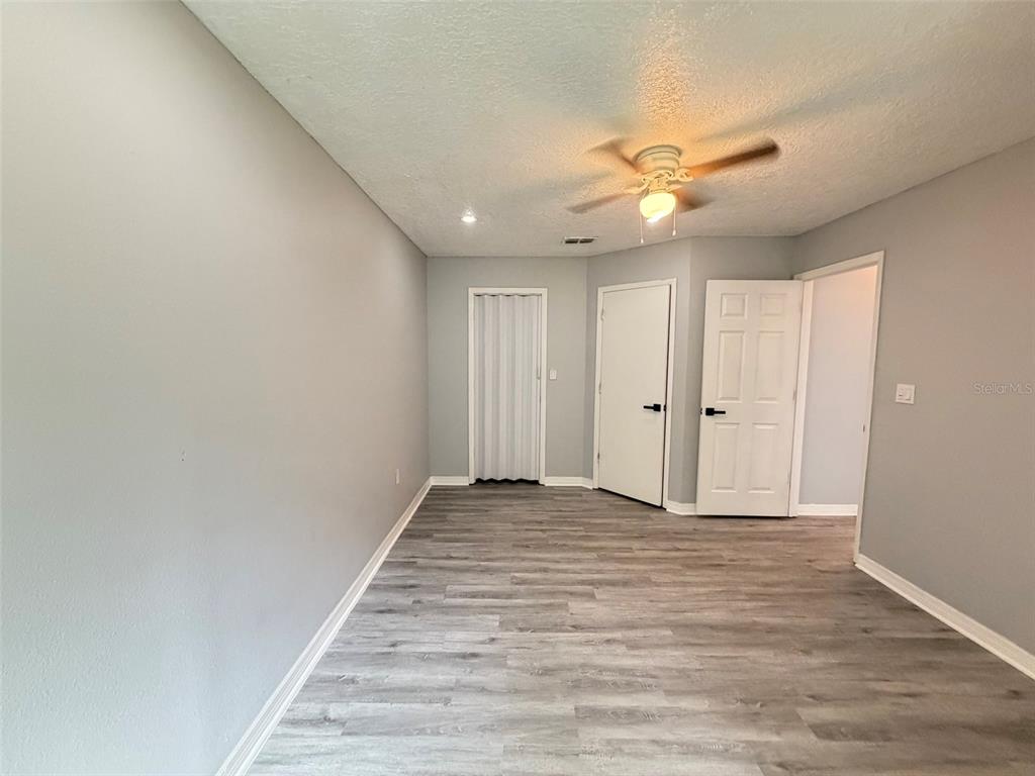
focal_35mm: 14
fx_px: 419
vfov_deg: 85.7
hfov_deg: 102.1
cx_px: 518
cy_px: 388
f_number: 2.2
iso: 500
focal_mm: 2.22
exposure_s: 1/60
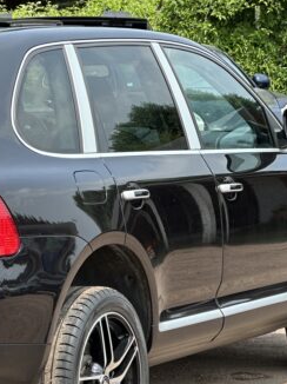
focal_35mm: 189
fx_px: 2092
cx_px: 9
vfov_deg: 10.5
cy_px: 229
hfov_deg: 7.8
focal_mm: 9
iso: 25
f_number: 2.8
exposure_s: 1/256
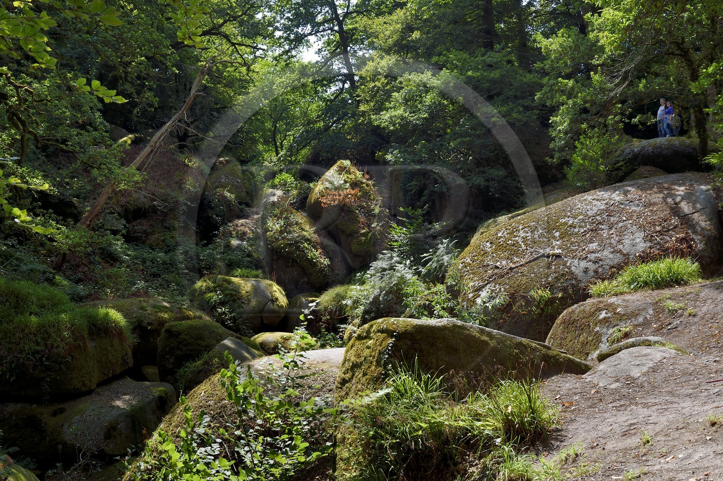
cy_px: 240
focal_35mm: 42
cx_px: 362
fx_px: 843
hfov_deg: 46.4
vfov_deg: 31.8
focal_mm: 42
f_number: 9
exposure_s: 1/200
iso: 200
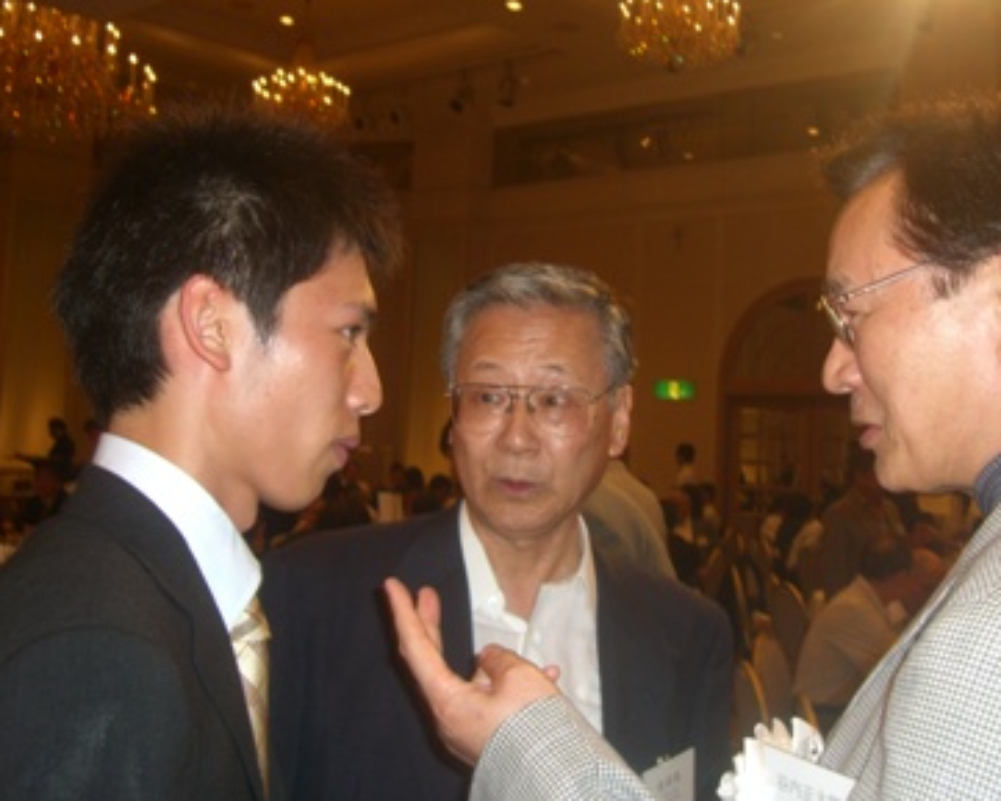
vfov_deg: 32.7
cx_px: 596
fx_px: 1363
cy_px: 355
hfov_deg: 40.2
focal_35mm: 46
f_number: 2.8
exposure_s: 1/60
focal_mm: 7.9
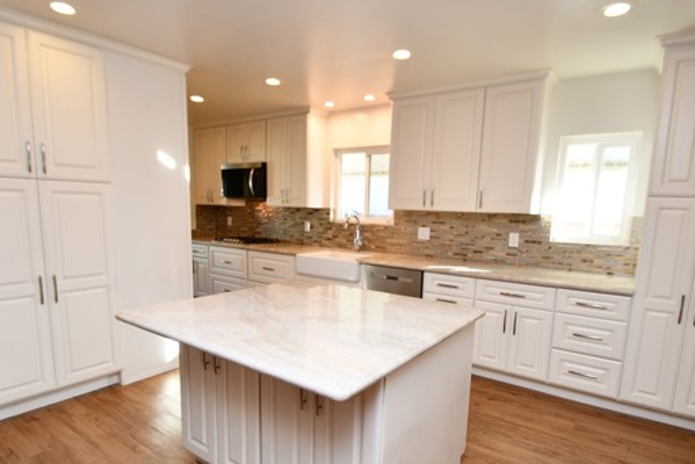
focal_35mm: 20
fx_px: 386
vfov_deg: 61.4
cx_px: 354
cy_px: 282
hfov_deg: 83.9
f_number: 4
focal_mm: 11
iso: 320
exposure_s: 1/60
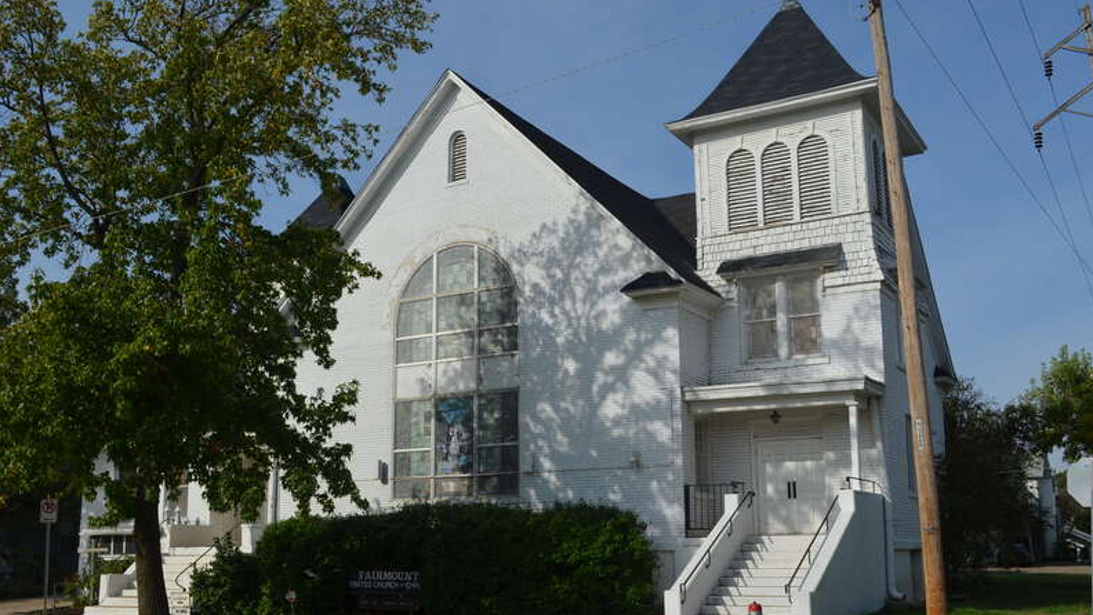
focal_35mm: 38
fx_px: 1102
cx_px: 544
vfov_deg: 31.2
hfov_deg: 52.8
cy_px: 345
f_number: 10
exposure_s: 1/400
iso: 100
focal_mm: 24
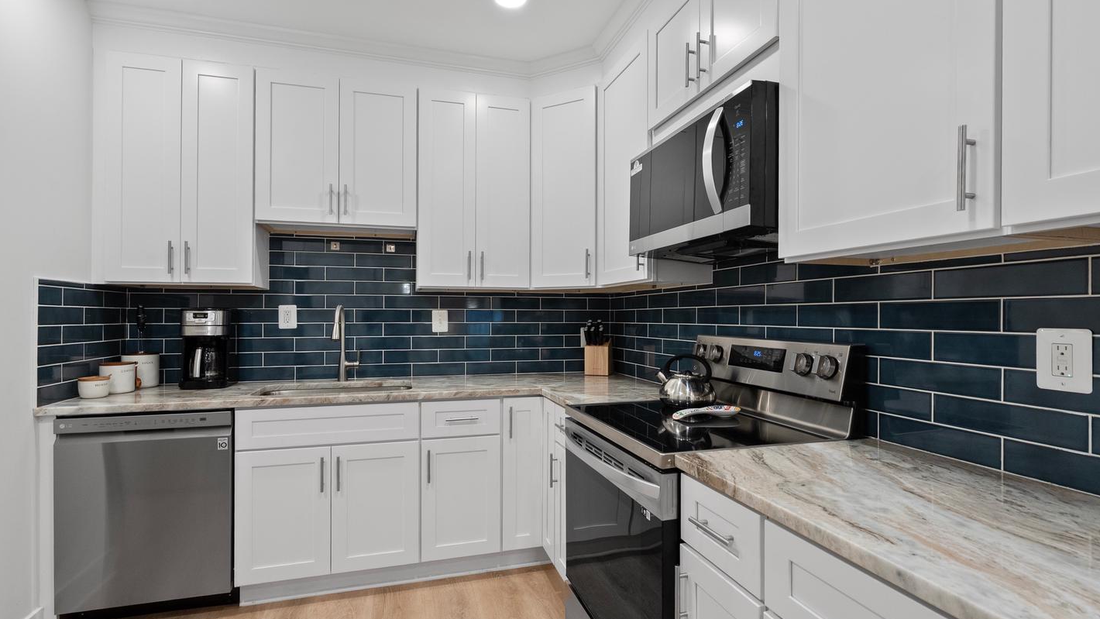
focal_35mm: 17
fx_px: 496
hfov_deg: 95.9
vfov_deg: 63.9
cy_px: 321
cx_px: 543
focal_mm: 16
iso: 800
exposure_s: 1/13
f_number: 8
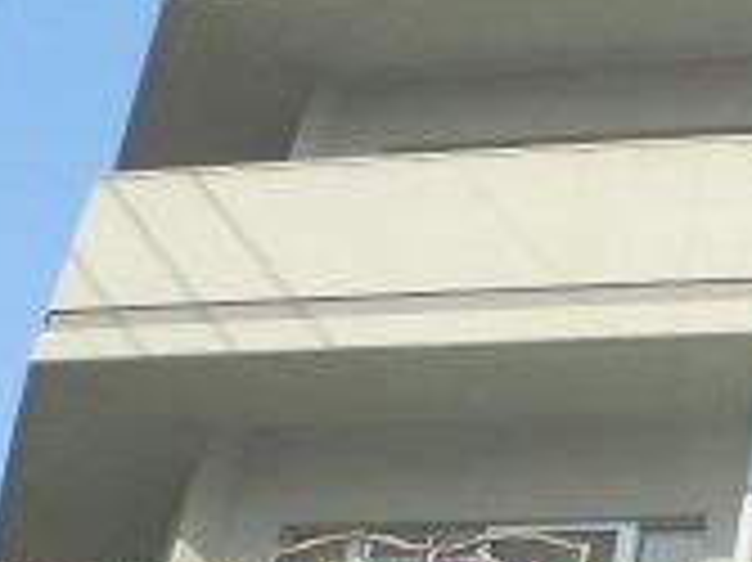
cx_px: 1252
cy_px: 558
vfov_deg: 15.7
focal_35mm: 92
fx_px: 1997
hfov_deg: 18.0
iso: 100
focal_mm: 5.1
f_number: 4
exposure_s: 1/800
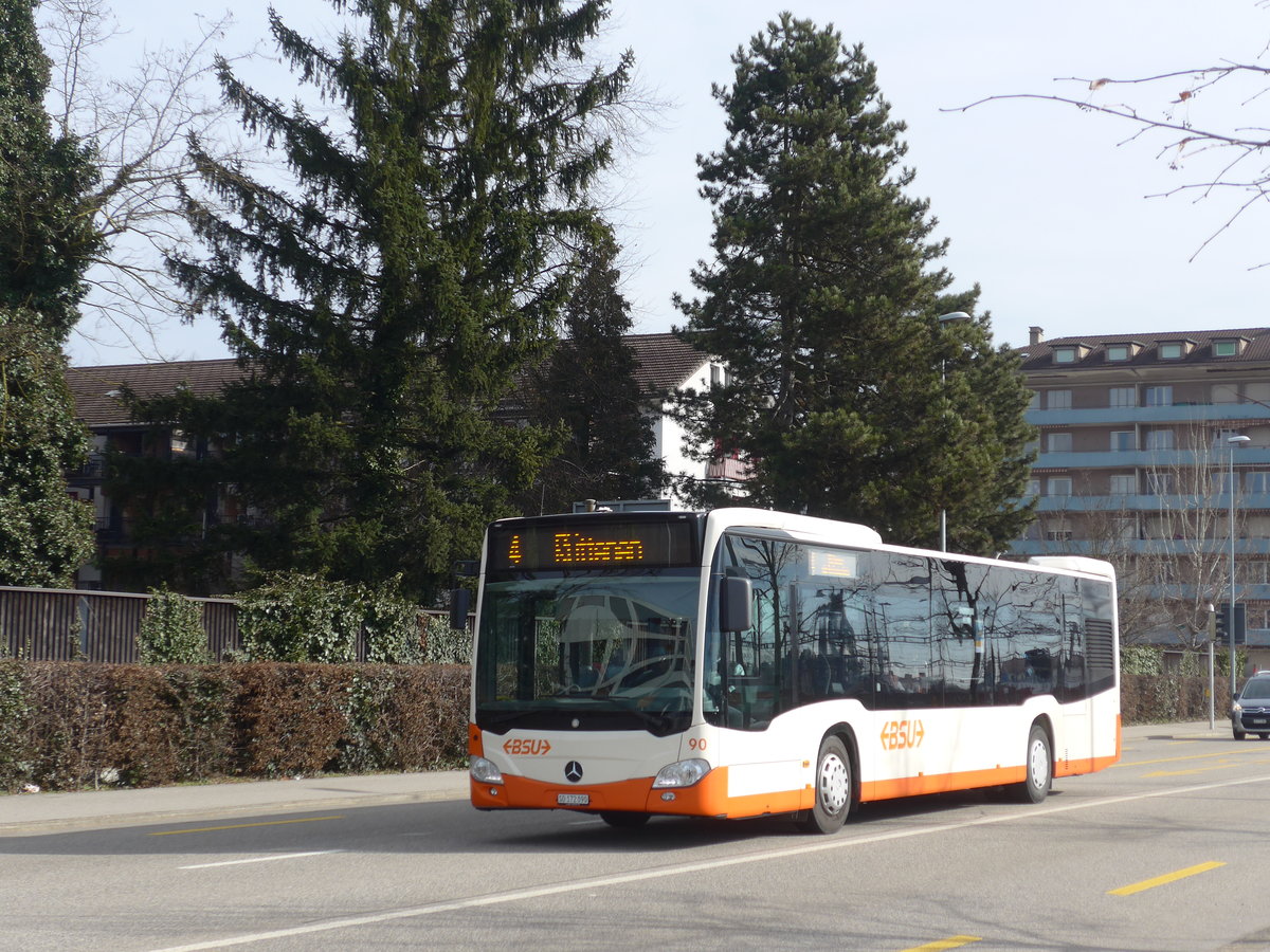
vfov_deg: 24.8
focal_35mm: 59
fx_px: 2165
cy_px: 476
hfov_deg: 32.7
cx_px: 635
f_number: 3.5
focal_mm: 12
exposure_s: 1/800
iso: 80
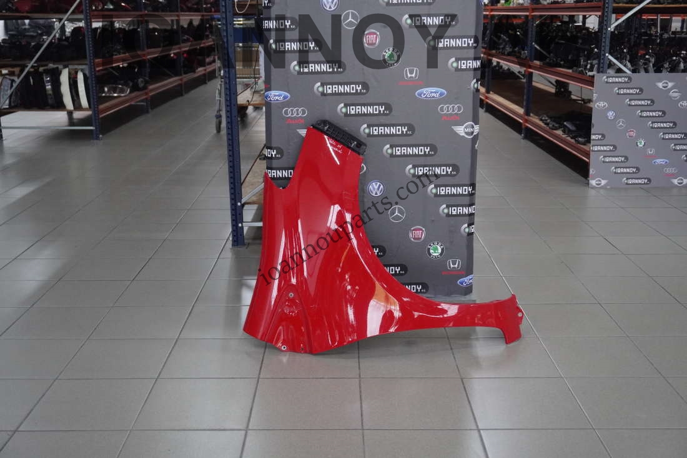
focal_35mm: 40
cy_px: 229
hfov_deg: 47.9
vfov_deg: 33.0
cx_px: 344
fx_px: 773
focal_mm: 27
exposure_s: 1/160
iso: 2500
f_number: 4.5
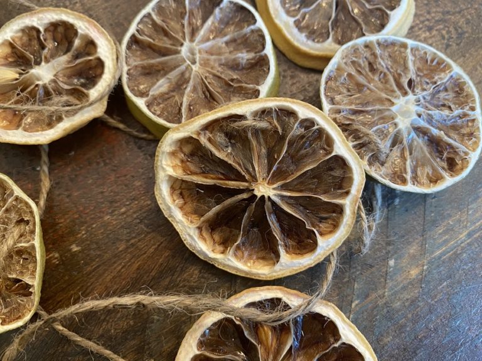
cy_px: 180
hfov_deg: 67.3
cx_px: 241
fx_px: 362
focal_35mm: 26
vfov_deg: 53.1
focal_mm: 4.25
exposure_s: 1/60
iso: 250
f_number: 1.8
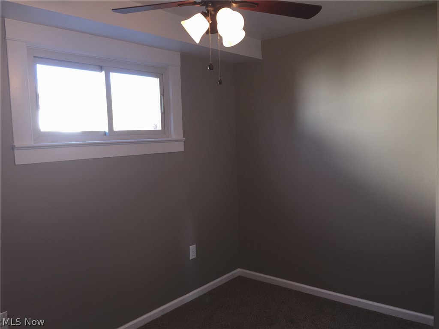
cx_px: 220
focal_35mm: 29
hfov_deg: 61.7
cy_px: 164
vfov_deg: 48.2
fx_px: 368
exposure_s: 1/30
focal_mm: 4.15
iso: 40
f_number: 2.2
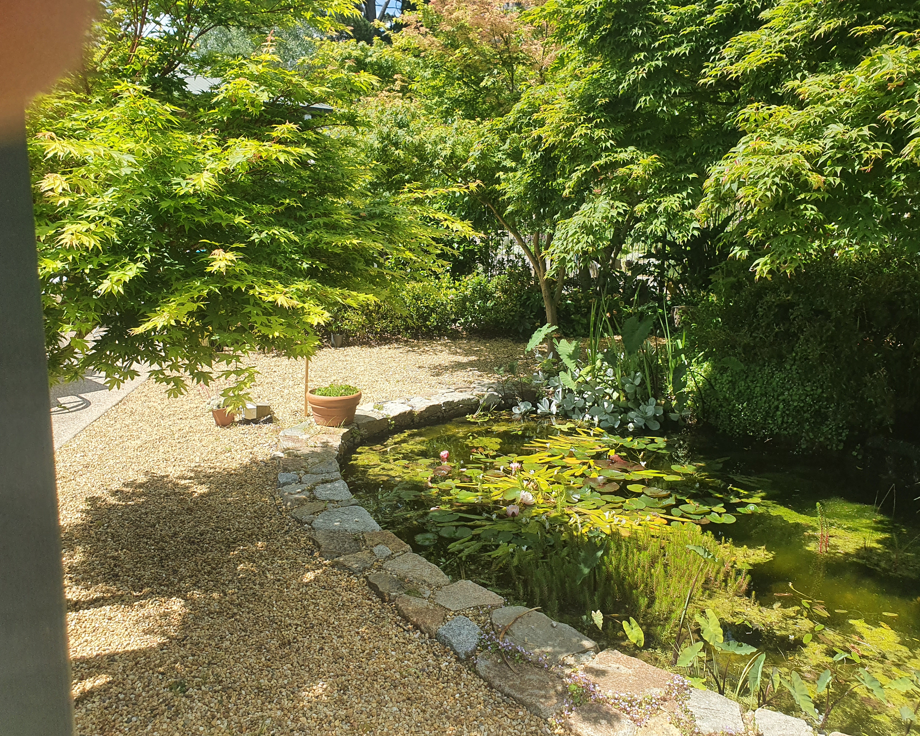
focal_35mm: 28
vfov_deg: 51.5
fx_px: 762
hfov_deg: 62.2
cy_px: 359
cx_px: 466
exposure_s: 1/970
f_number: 2.4
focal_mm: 4.32
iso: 50
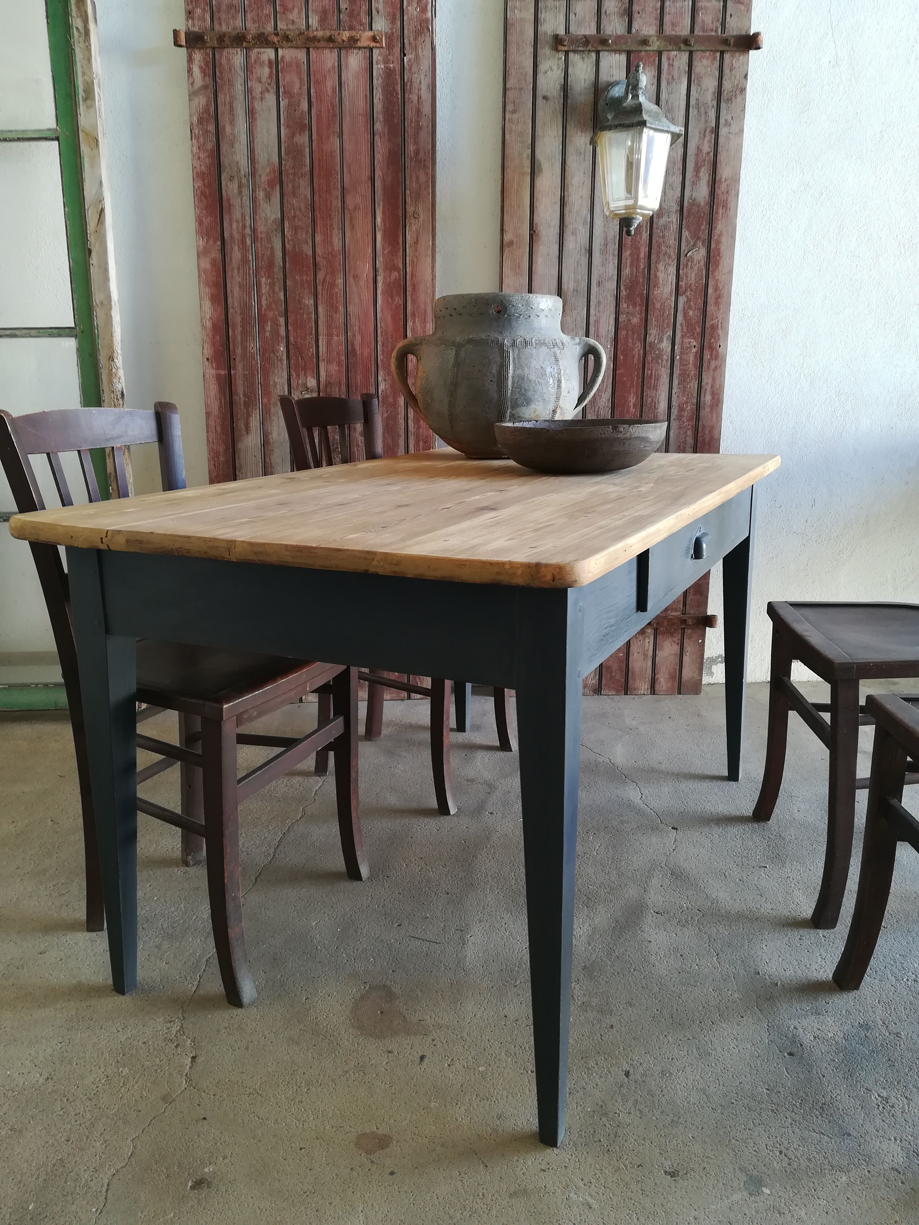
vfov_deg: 67.3
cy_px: 612
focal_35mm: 26
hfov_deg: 53.1
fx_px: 920
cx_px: 460
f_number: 2.2
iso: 64
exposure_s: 1/33.3
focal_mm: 3.83
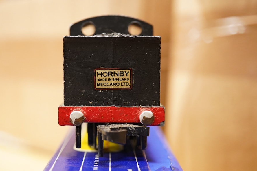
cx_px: 114
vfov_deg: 23.8
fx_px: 407
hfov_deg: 35.0
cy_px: 97
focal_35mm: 57
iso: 2500
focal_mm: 30
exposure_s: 1/80
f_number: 6.3
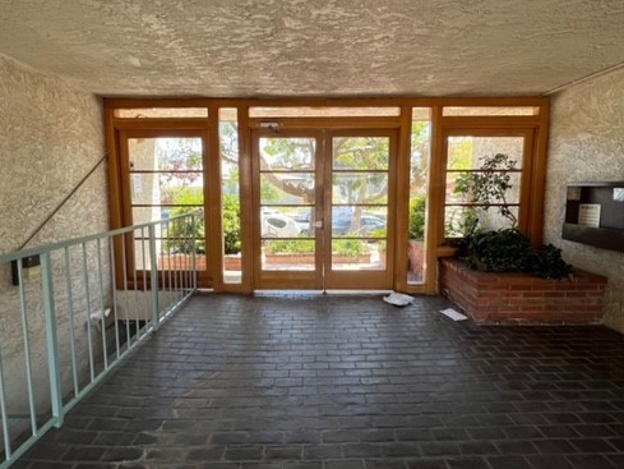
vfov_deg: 74.7
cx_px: 308
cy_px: 219
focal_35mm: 17
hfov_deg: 91.0
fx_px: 307
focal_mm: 1.57
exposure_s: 1/124
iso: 32
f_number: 1.8
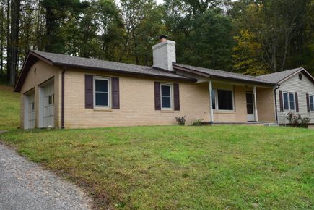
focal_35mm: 31
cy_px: 108
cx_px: 168
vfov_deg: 42.3
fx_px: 270
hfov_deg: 60.2
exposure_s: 1/320
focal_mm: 18
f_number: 10
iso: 400
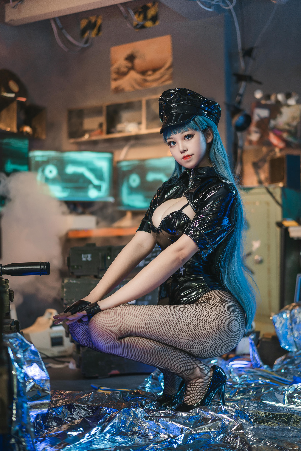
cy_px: 226
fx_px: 690
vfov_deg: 36.2
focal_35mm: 55
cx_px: 150
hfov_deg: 24.6
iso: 160
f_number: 1.8
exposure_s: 1/80
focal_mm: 55
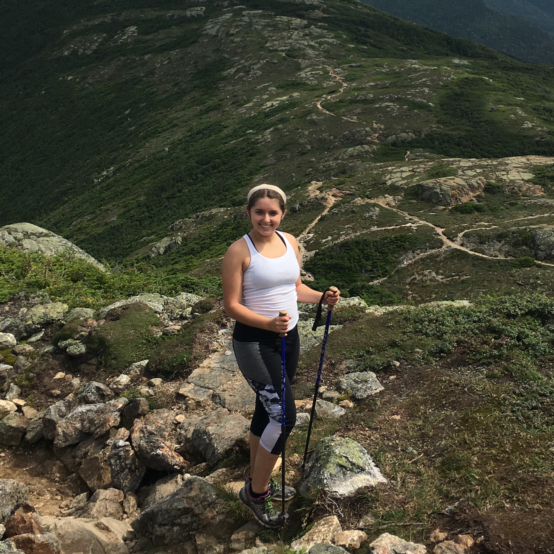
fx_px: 923
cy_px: 193
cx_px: 313
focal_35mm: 51
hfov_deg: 33.4
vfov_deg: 33.2
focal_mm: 4.15
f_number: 2.2
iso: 25
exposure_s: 1/2137
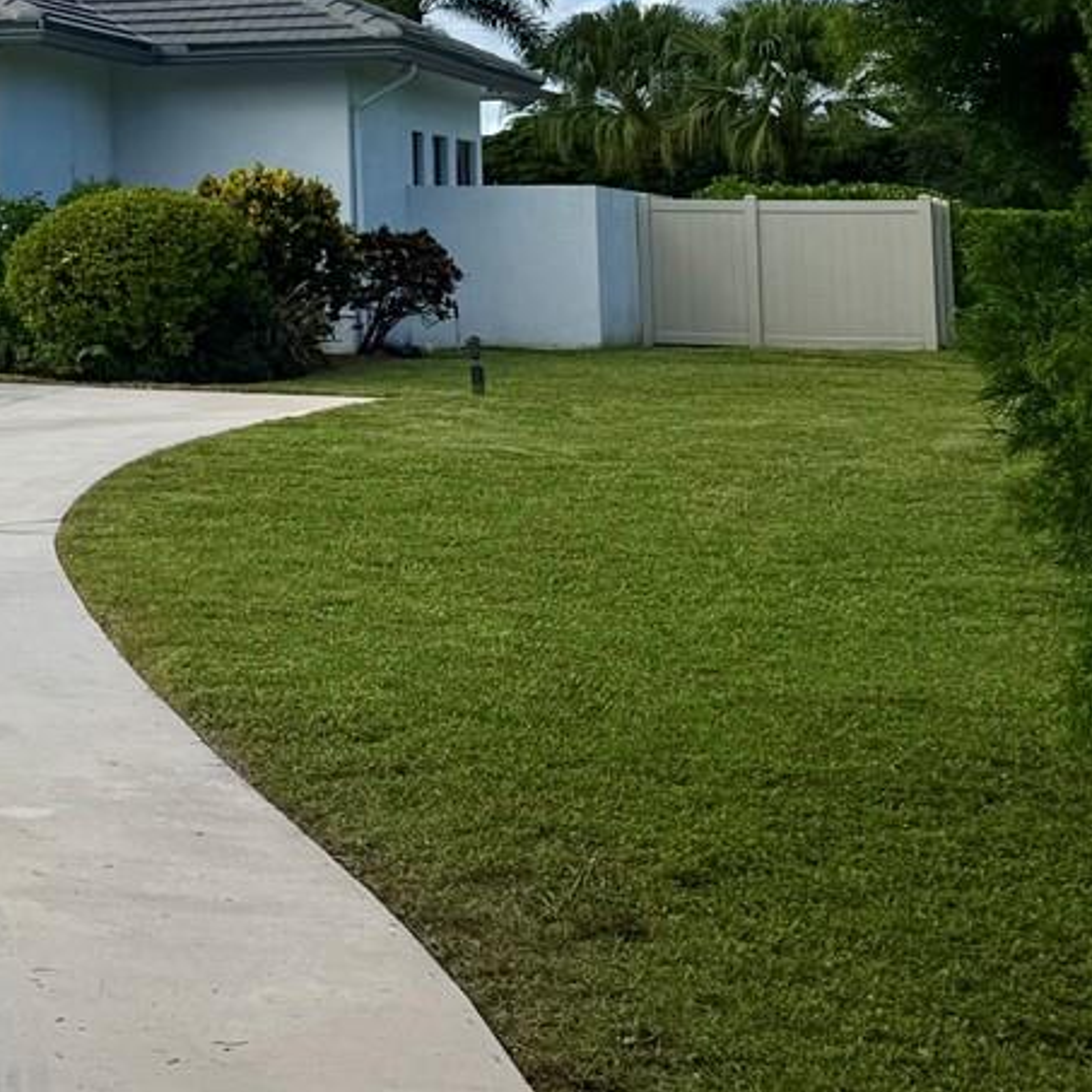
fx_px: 2677
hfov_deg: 18.9
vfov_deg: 22.2
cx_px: -755
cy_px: -5
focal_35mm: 75
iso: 80
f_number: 1.78
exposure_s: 1/10309
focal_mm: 6.76
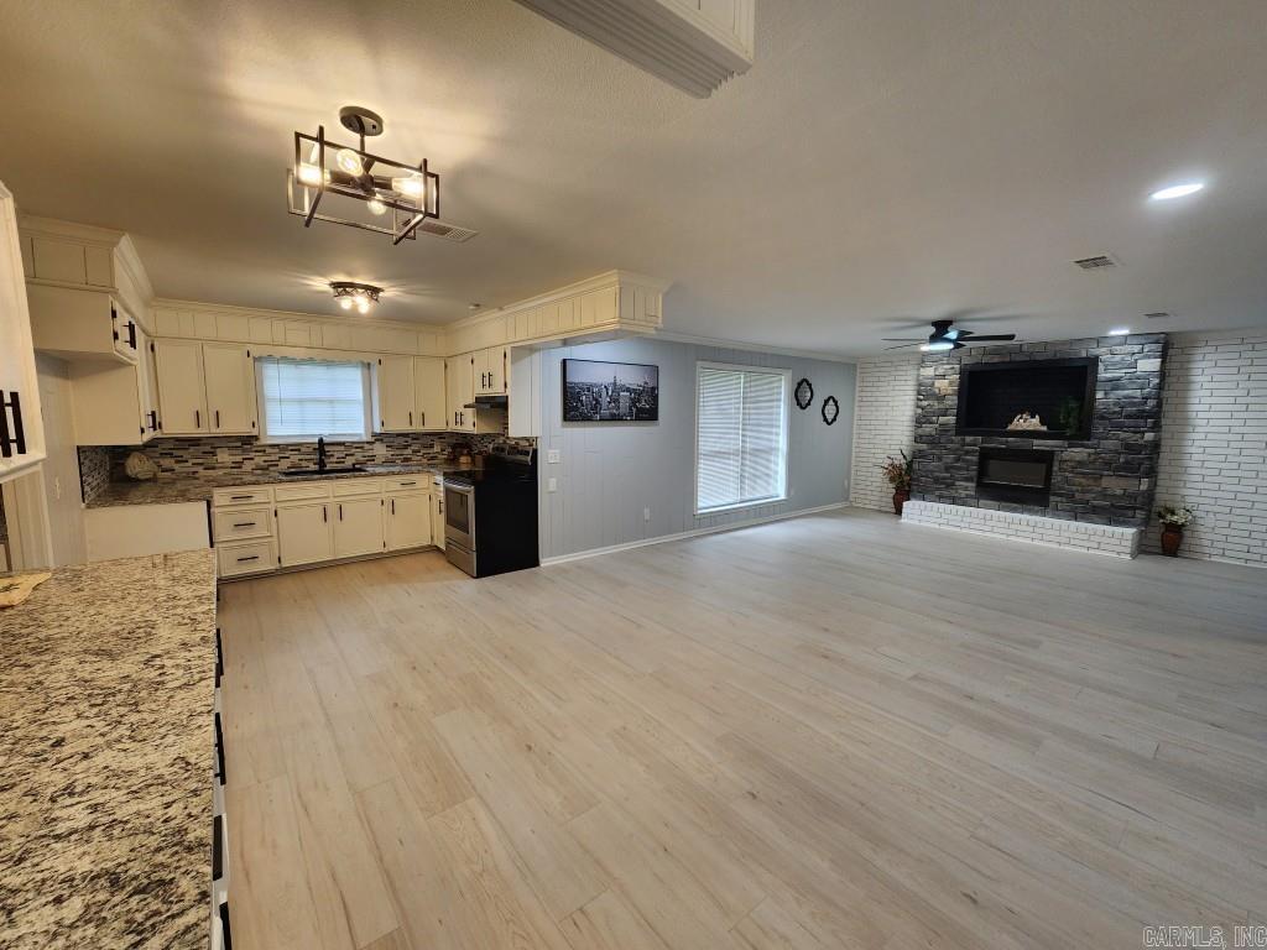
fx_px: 476
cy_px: 475
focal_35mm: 13
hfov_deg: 106.2
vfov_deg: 89.9
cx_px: 634
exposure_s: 1/60
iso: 125
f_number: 2.2
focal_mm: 2.2
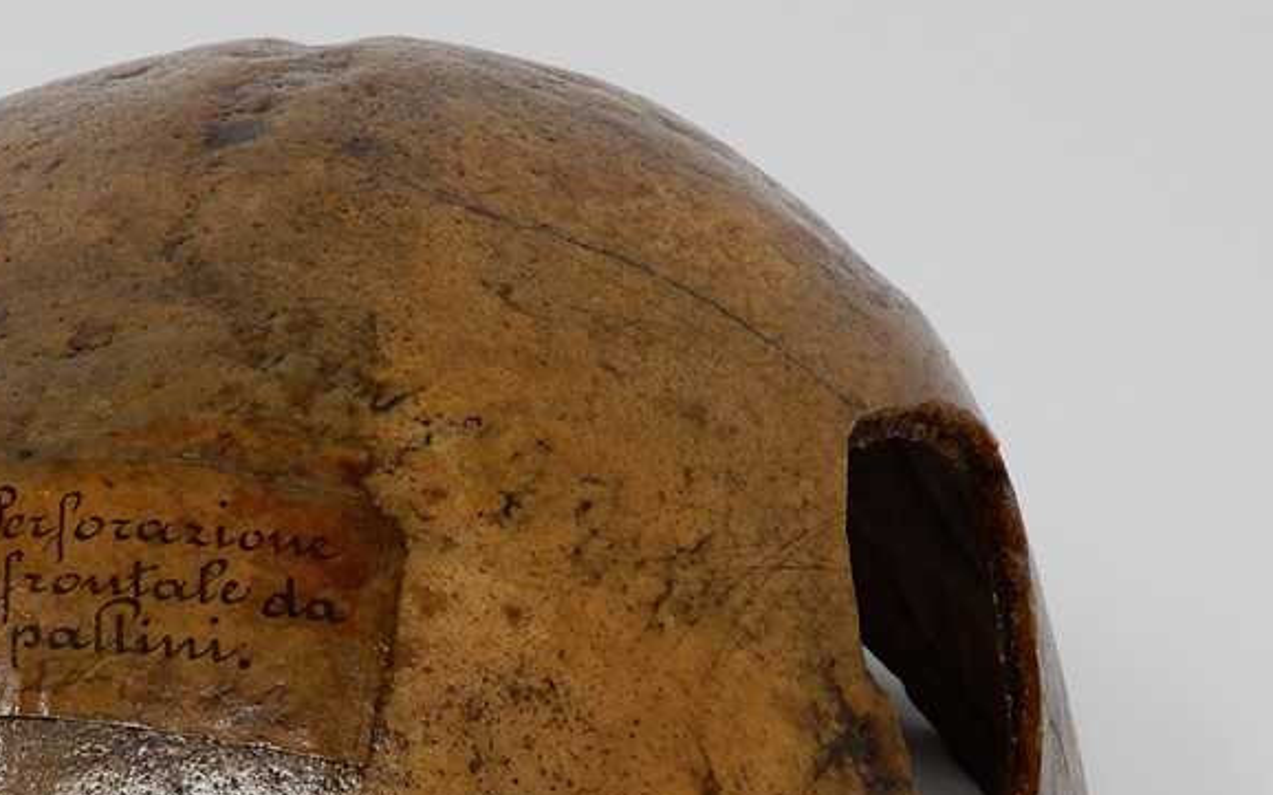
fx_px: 3711
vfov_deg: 11.9
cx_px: 447
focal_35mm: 107
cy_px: 980
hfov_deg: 19.4
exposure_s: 1/30
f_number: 6.3
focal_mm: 8
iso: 80
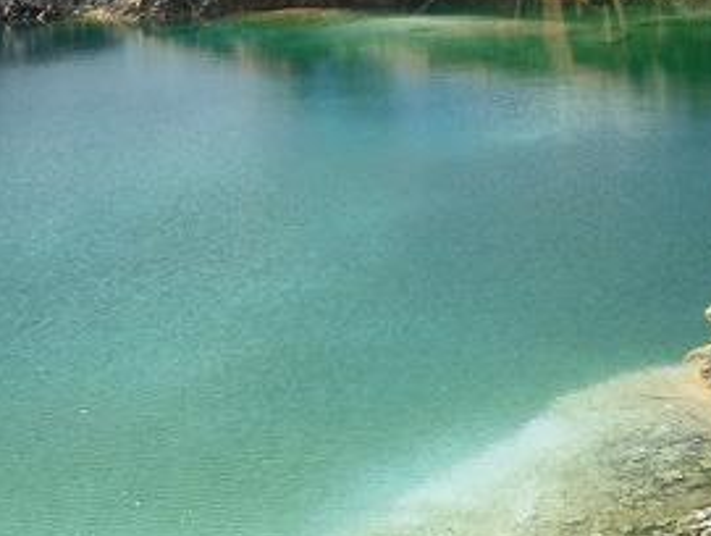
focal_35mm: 84
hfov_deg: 23.1
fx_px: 1728
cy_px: 218
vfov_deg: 17.6
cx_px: 231
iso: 64
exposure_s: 1/320
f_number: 5.6
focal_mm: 6.2
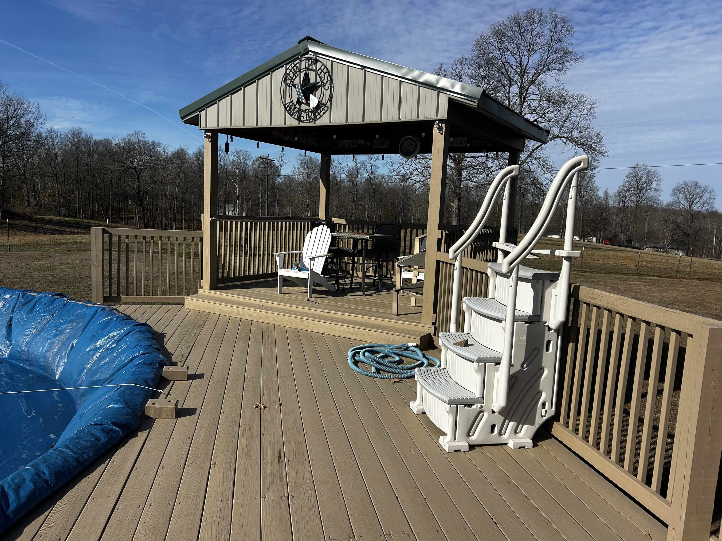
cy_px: 270
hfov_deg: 67.3
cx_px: 361
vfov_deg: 53.1
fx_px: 542
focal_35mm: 26
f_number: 1.5
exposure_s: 1/5882
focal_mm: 5.7
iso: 50
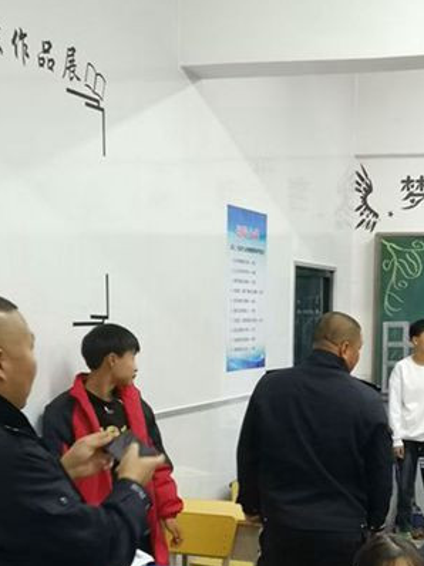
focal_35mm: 62
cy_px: 467
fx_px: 1014
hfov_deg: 23.3
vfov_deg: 30.3
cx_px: 329
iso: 250
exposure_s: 1/50
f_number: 1.8
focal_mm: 4.75
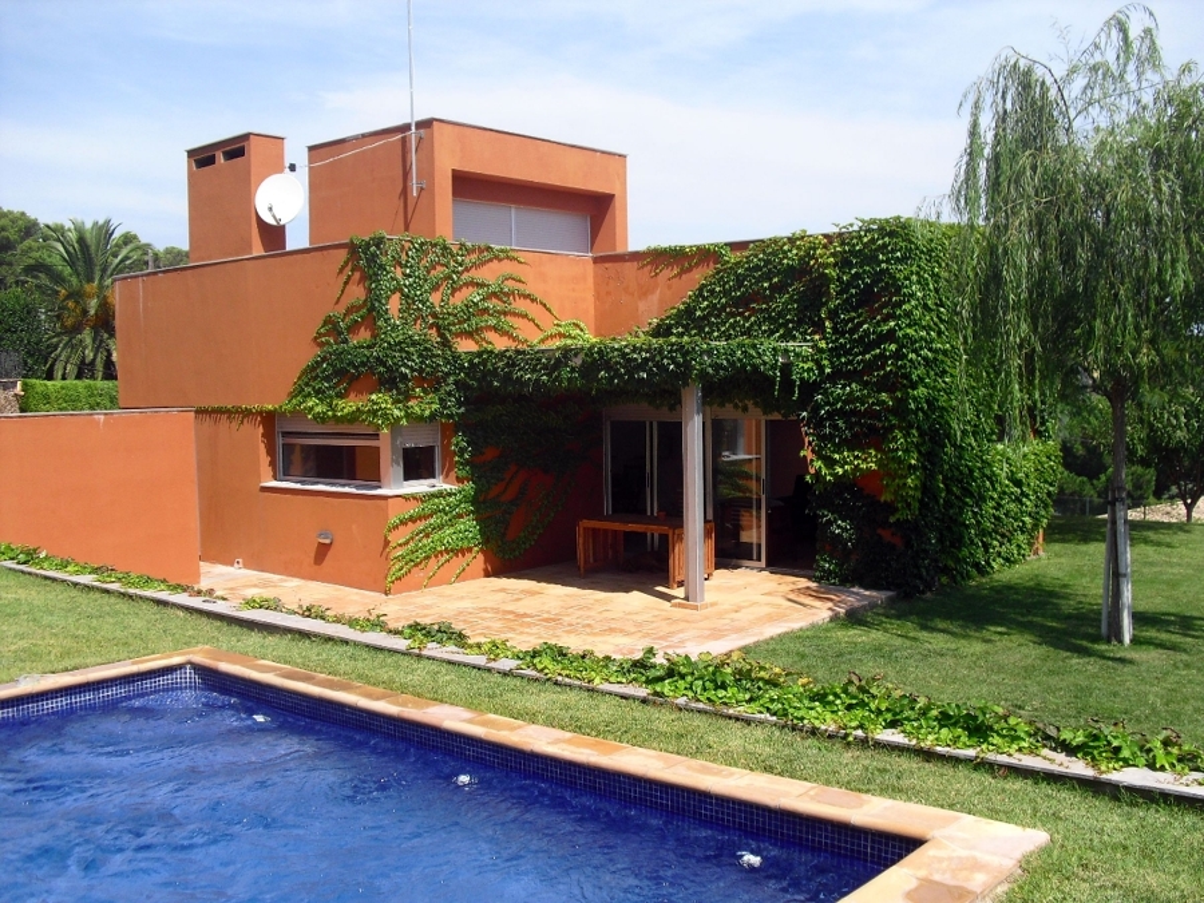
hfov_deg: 51.4
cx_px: 602
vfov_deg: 39.7
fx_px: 1252
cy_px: 452
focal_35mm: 36
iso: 100
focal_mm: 6.3
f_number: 7.8
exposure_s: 1/160
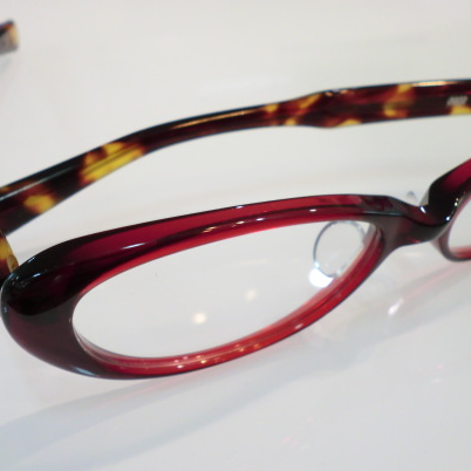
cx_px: 218
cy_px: 266
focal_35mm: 45
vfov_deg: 37.5
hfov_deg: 37.5
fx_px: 693
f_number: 3.5
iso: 125
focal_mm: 5.8
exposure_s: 1/60
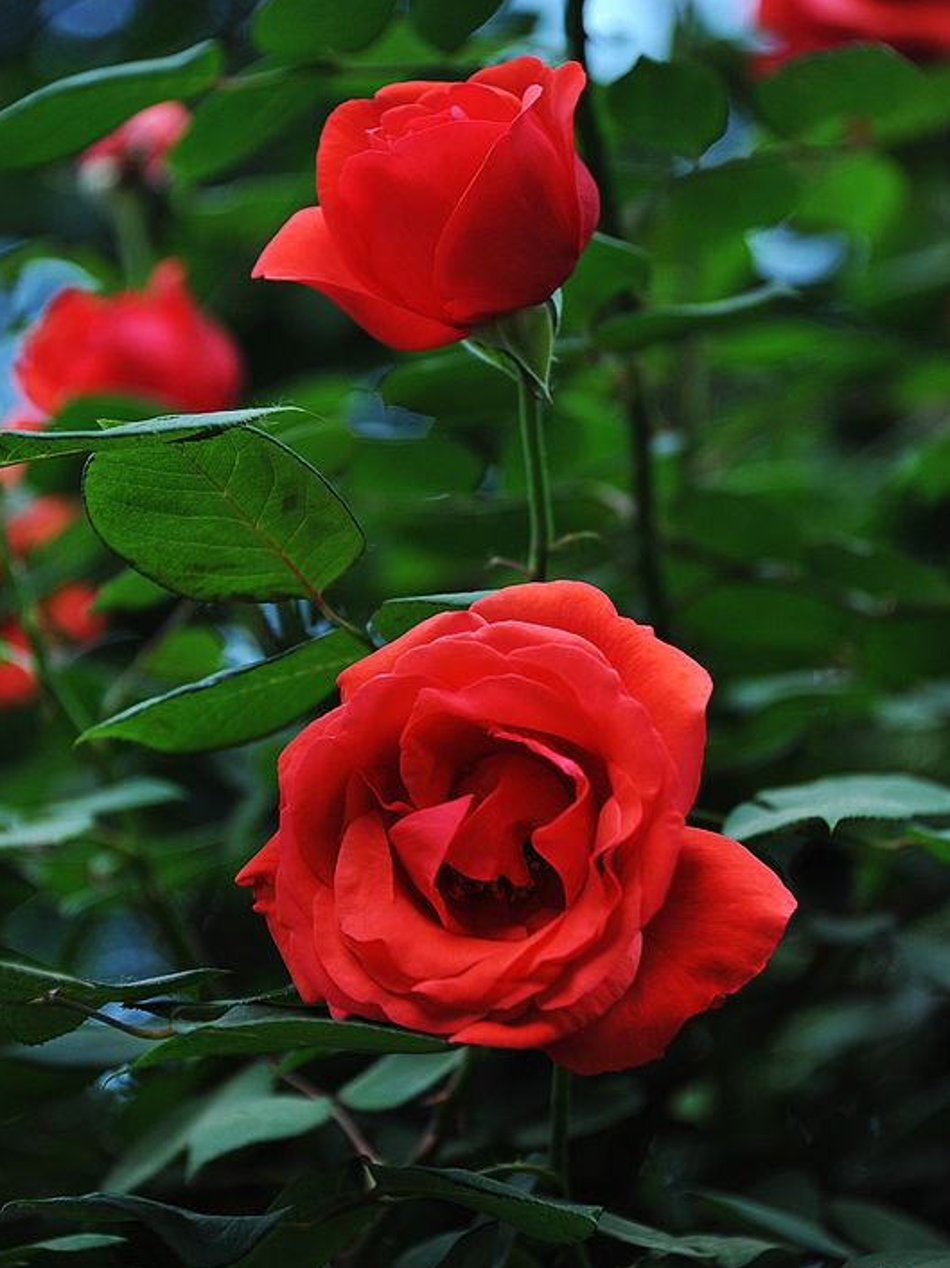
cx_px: 473
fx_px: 7982
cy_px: 587
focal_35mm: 218
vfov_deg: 9.1
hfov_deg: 6.8
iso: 800
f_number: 5.6
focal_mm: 200
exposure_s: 1/250
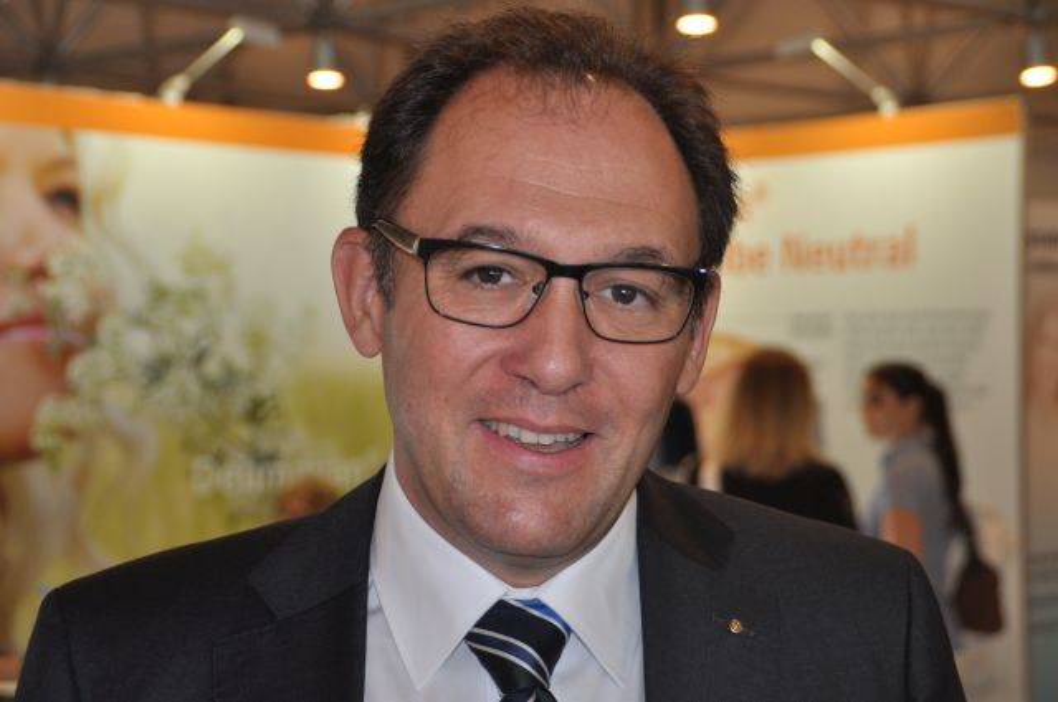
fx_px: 2201
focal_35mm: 75
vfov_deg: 18.1
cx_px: 529
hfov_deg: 27.0
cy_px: 351
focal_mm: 50
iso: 560
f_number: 4.8
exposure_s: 1/125
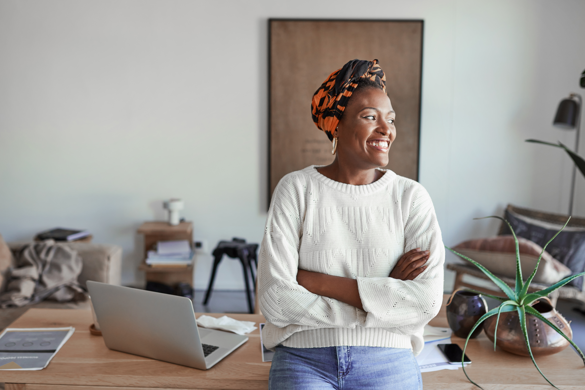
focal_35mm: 35
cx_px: 292
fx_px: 569
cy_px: 195
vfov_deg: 37.9
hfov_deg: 54.4
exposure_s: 1/250
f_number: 2.2
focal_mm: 35
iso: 320
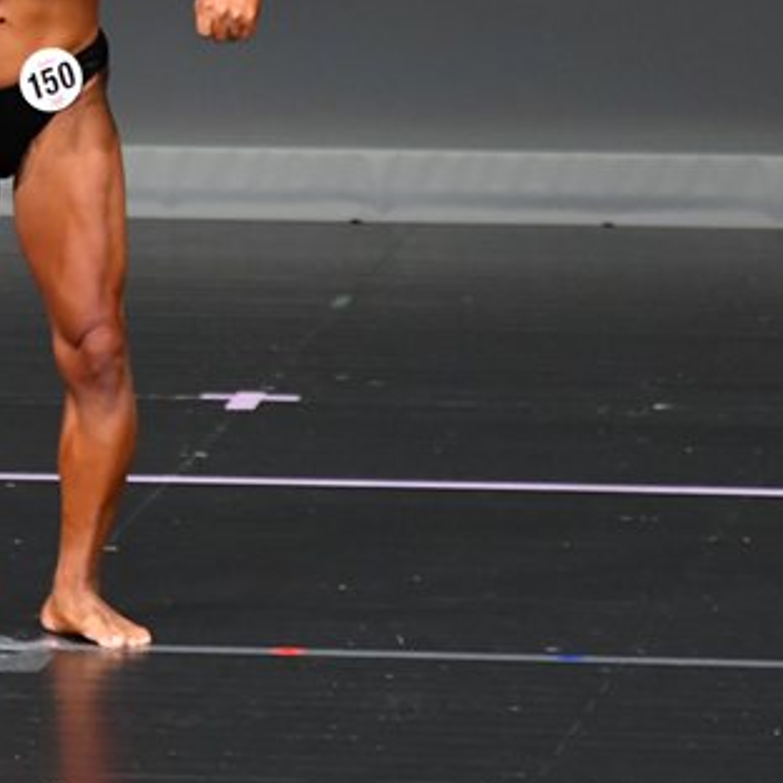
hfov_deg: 2.4
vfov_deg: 2.4
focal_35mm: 729
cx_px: -16
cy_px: 198
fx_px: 18656
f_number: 5.6
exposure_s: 1/400
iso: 4000
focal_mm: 230
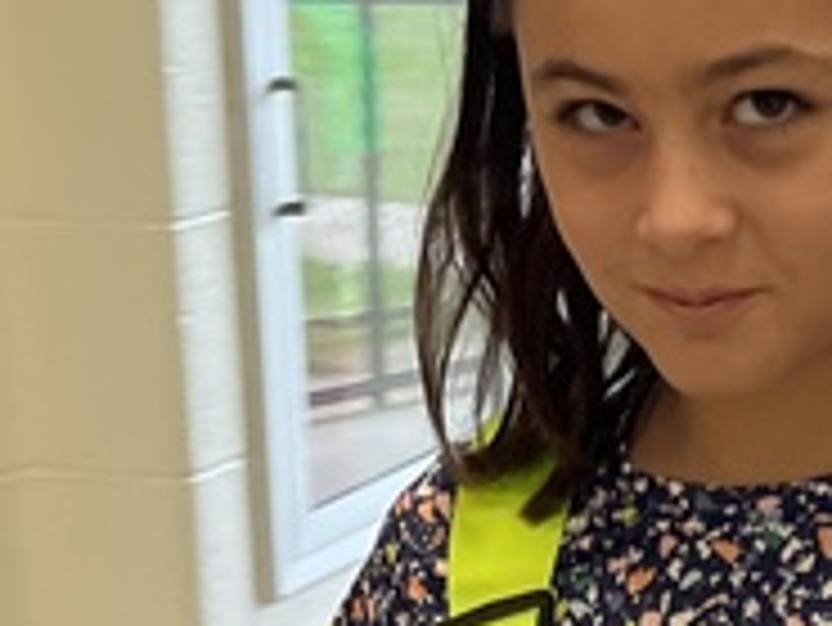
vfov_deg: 9.5
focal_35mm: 144
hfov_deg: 13.6
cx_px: 684
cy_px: 1324
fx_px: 3463
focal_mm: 5.1
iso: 100
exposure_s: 1/60
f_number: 1.6
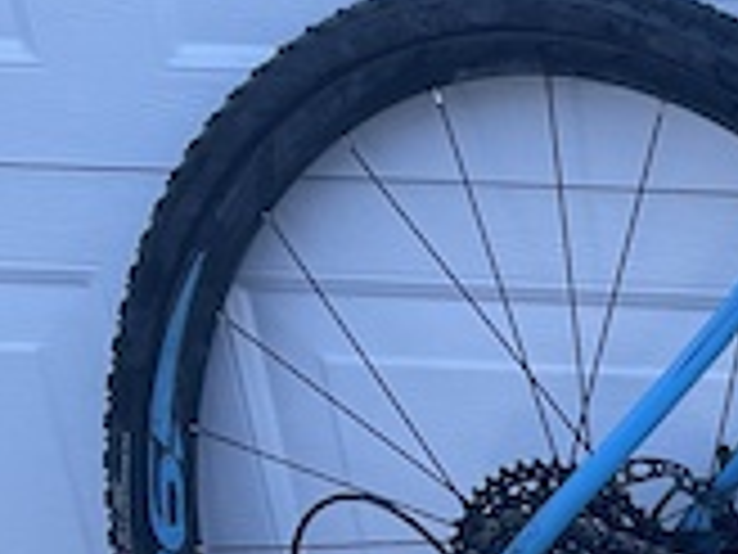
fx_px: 2708
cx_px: 1724
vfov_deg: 11.6
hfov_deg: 12.5
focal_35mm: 127
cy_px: 545
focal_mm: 4.2
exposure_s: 1/325
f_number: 1.6
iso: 32
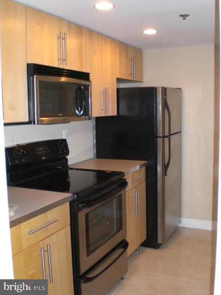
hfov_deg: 37.7
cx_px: 110
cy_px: 148
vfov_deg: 49.0
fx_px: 323
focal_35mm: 38
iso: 200
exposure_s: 1/60
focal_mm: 6.3
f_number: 3.1
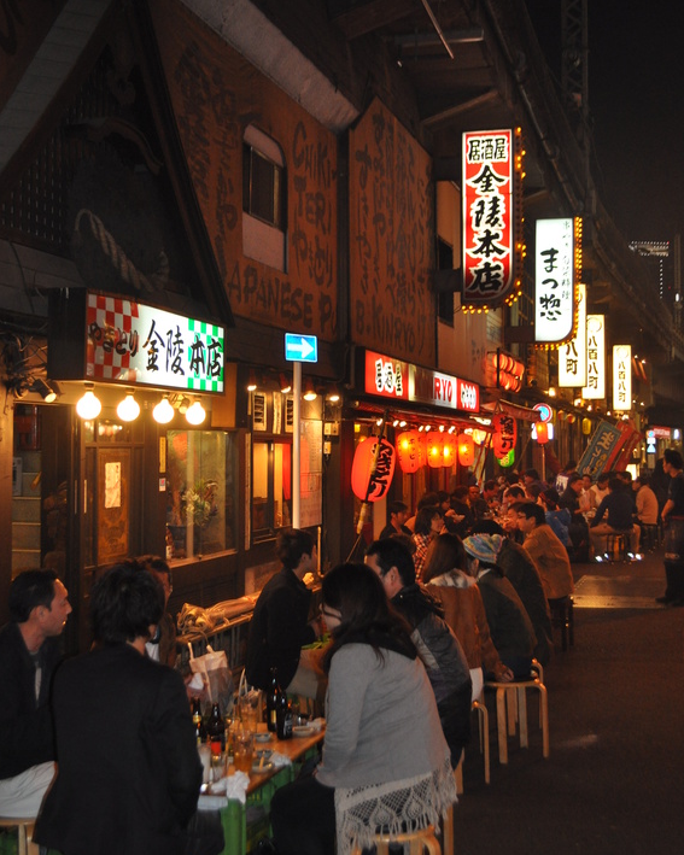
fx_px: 1139
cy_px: 408
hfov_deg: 33.4
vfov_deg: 41.2
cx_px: 339
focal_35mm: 45
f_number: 4.2
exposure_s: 1/60
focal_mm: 26
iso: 800
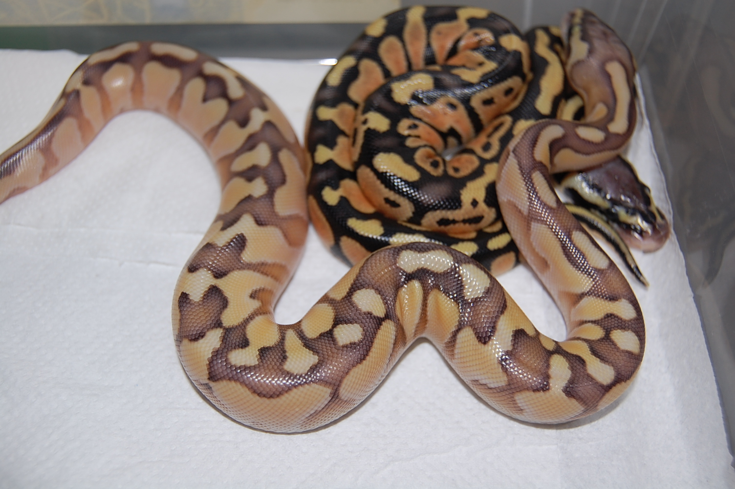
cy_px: 244
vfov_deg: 28.0
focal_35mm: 48
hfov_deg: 41.1
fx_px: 979
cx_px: 368
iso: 220
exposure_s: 1/60
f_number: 4.5
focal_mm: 32
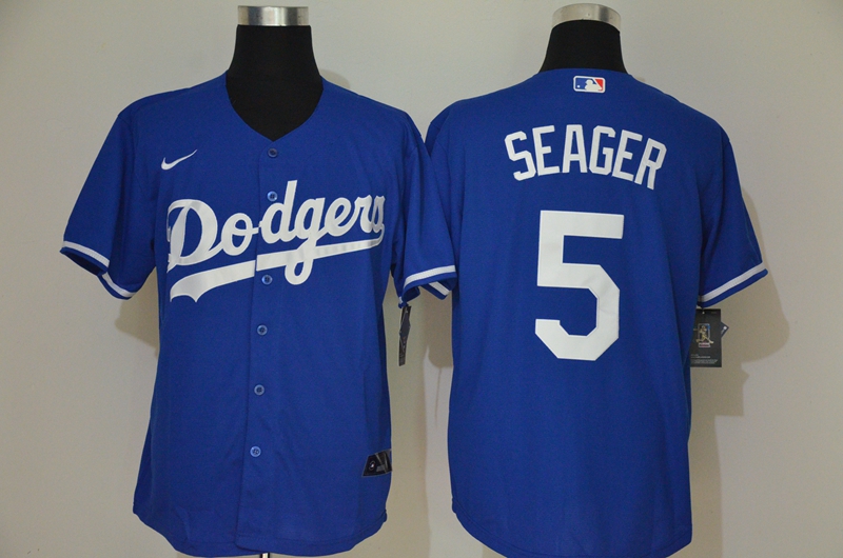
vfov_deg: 18.1
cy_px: 279
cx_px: 422
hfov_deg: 27.0
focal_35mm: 75
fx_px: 1753
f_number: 4.8
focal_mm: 50
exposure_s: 1/50
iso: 4000
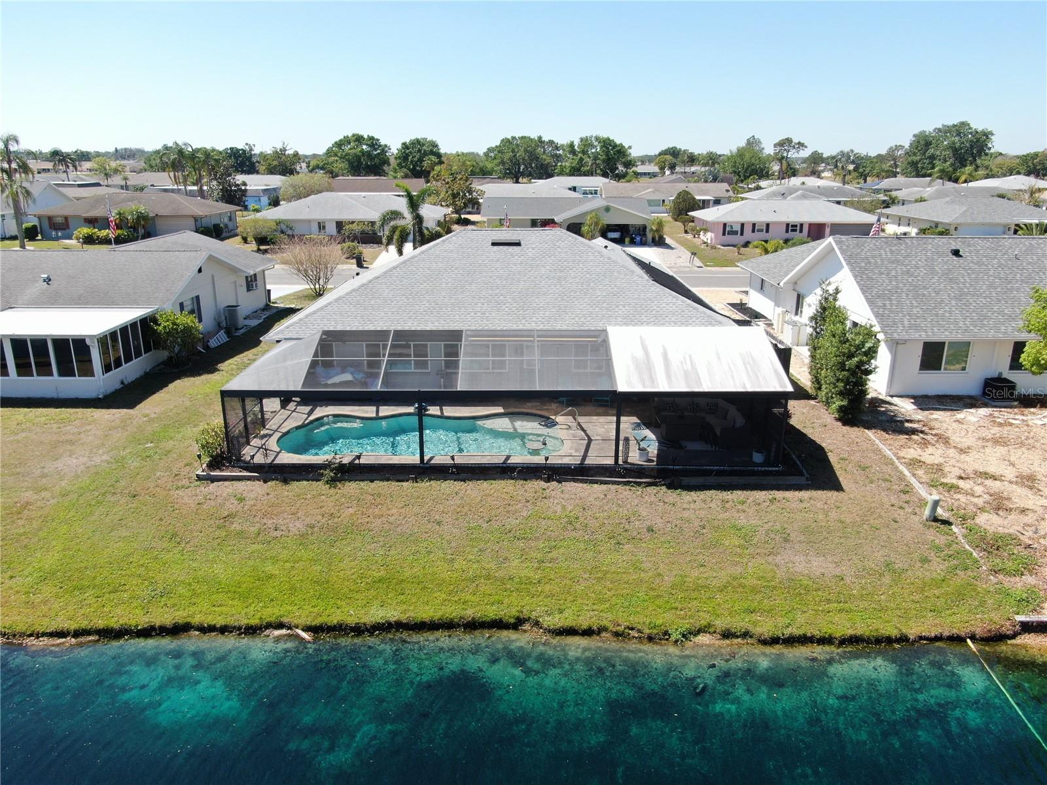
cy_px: 392
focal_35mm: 24
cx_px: 524
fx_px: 726
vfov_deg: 56.8
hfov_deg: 71.6
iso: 100
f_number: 2.8
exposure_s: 1/800
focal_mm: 4.39
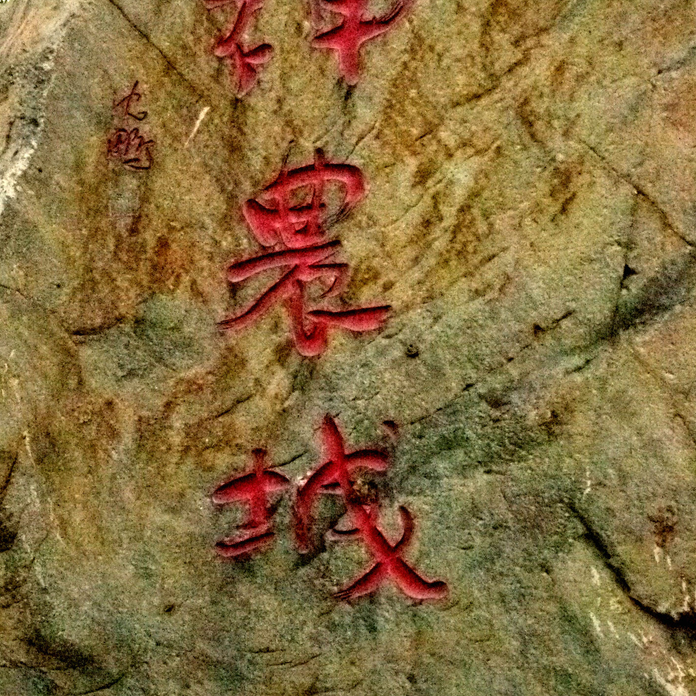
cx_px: 333
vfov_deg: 21.1
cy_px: 298
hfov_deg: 21.1
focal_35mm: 82
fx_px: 1865
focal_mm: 32
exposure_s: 1/800
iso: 6400
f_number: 14
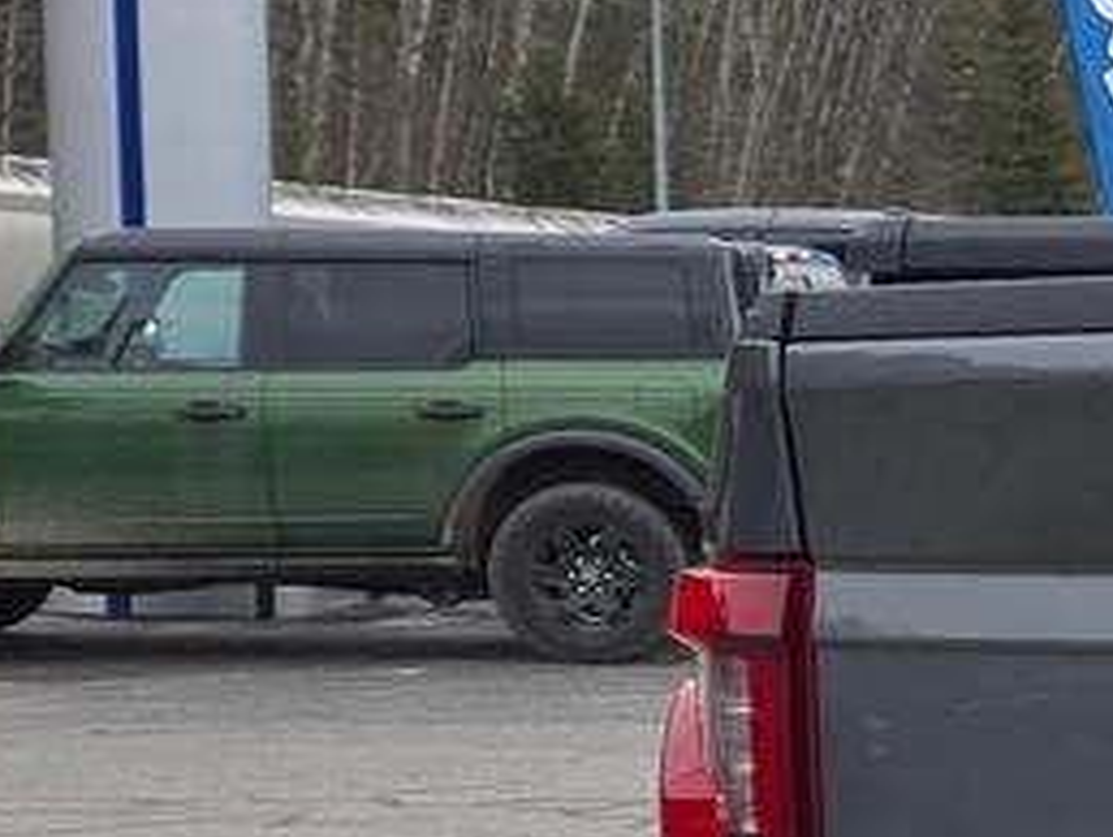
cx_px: 2222
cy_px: 872
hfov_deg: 14.4
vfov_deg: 12.8
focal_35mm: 114
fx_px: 3669
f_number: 1.8
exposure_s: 1/557
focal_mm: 5.4
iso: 25
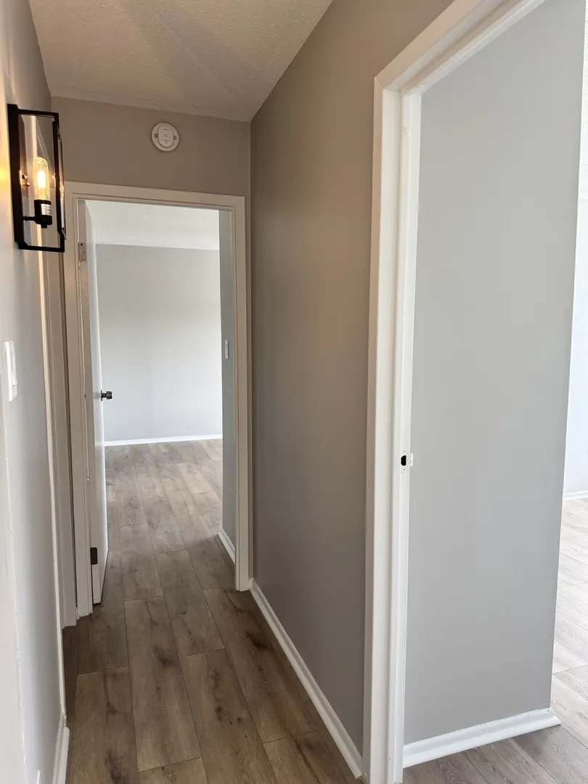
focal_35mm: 24
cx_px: 294
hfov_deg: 56.8
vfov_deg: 71.6
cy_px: 392
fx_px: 544
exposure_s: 1/120
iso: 160
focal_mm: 6.76
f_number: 1.78
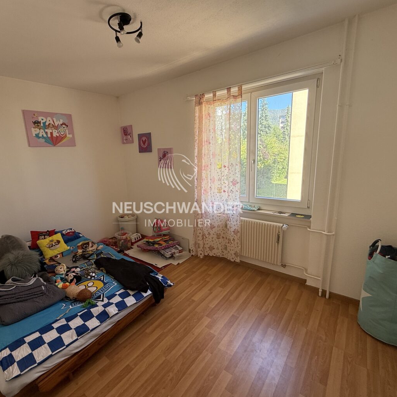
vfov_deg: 84.0
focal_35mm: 17
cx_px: 178
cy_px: 198
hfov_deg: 83.7
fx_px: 221
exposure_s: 1/102
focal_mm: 2.22
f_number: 2.2
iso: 64
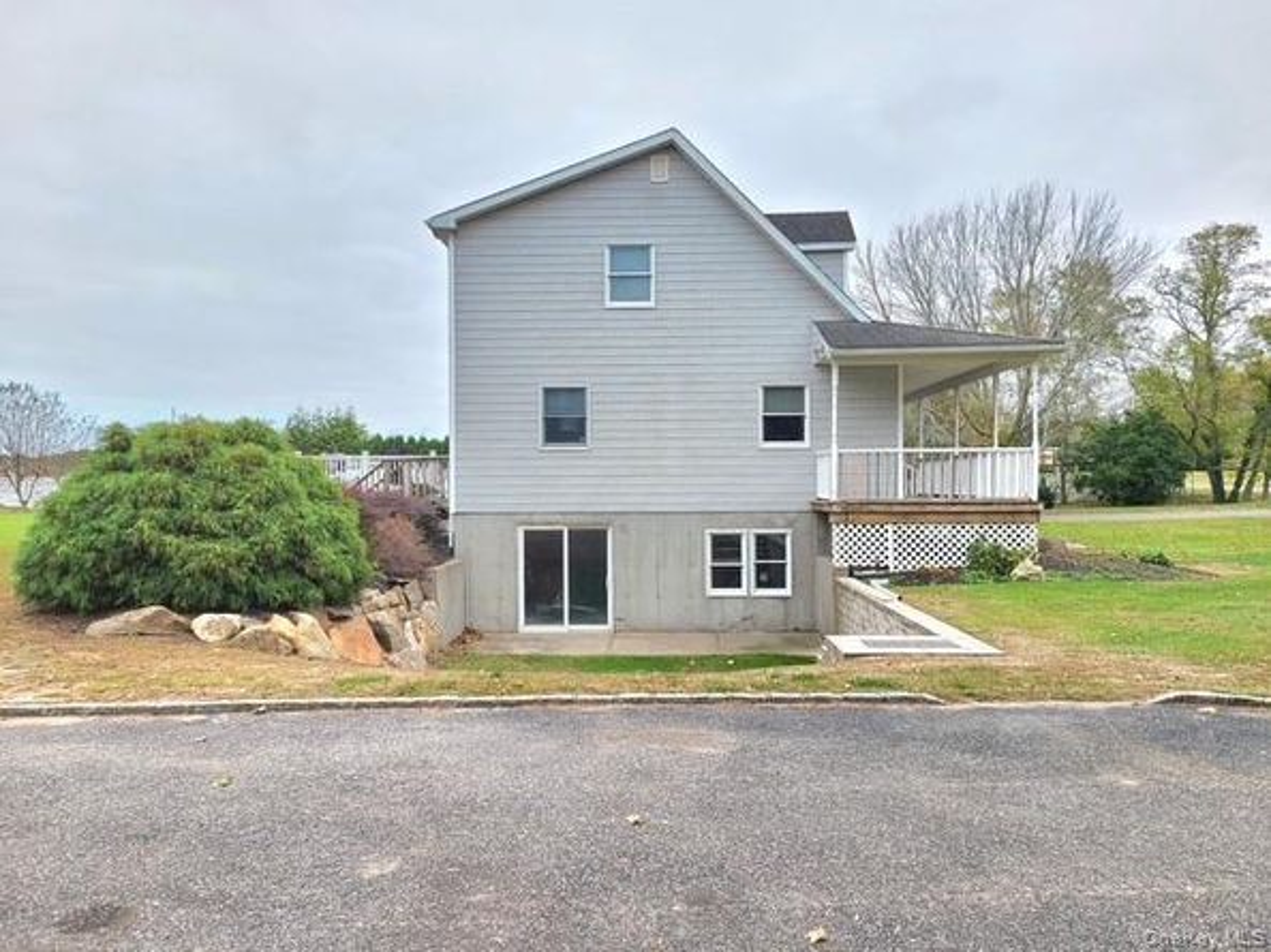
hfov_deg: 67.3
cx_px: 636
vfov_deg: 53.0
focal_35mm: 26
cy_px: 476
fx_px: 954
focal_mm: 5.4
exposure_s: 1/294
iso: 40
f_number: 1.8
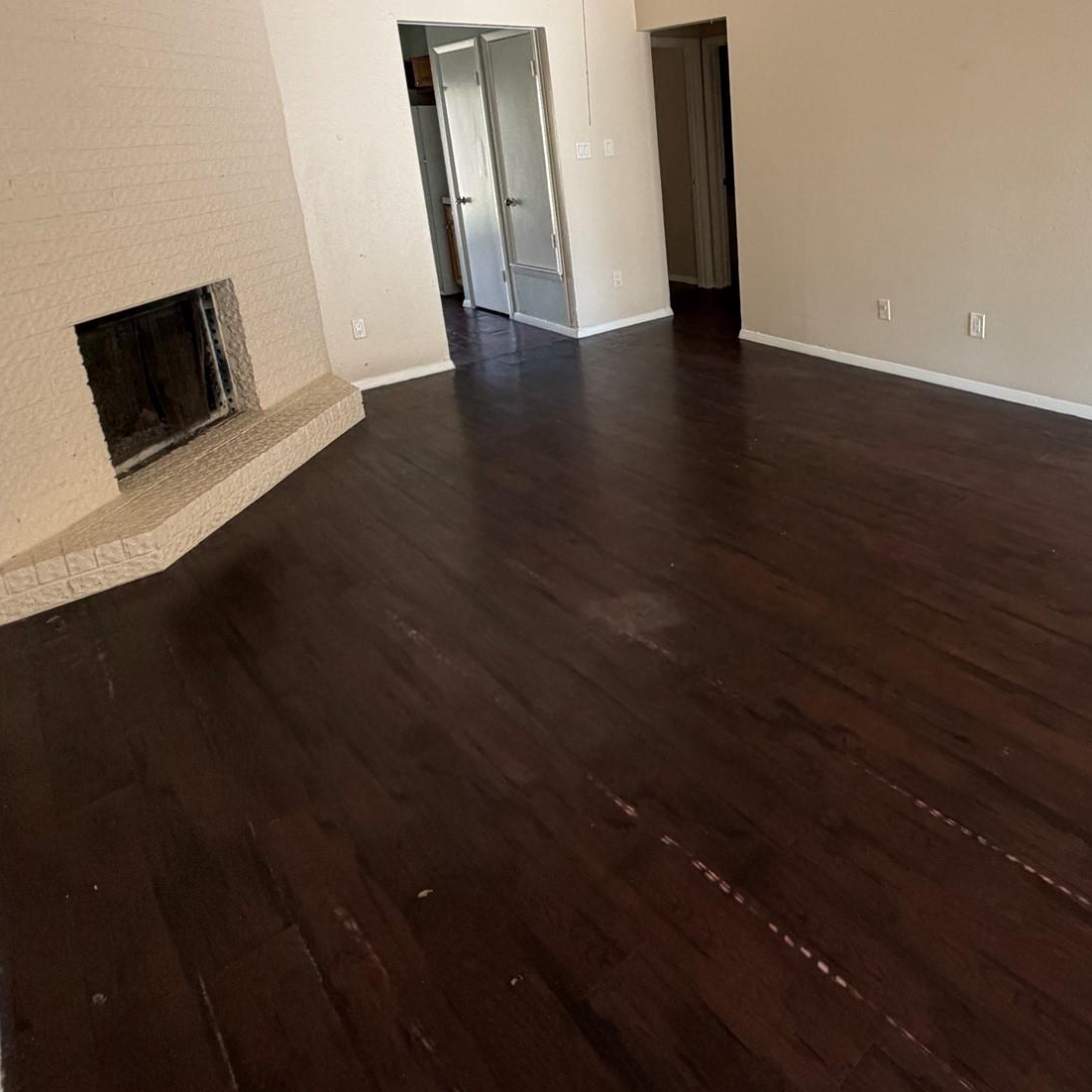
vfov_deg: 65.2
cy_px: 349
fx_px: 821
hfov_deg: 64.7
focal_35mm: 23
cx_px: 763
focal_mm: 2.22
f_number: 2.2
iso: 320
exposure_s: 1/121
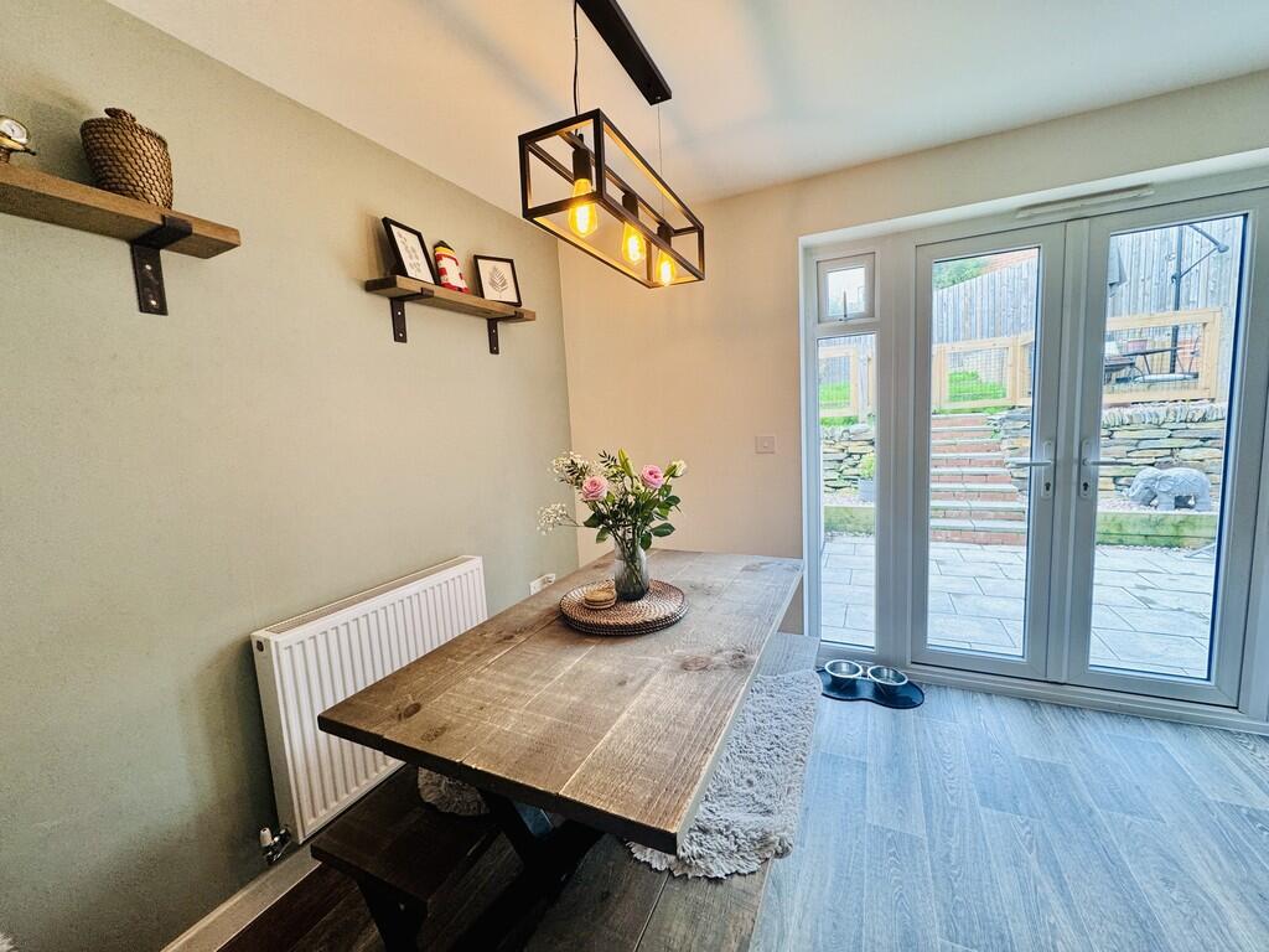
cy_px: 476
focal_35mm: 14
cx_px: 634
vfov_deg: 85.7
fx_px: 513
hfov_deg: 102.1
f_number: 2.2
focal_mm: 2.22
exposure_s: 1/100
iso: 125
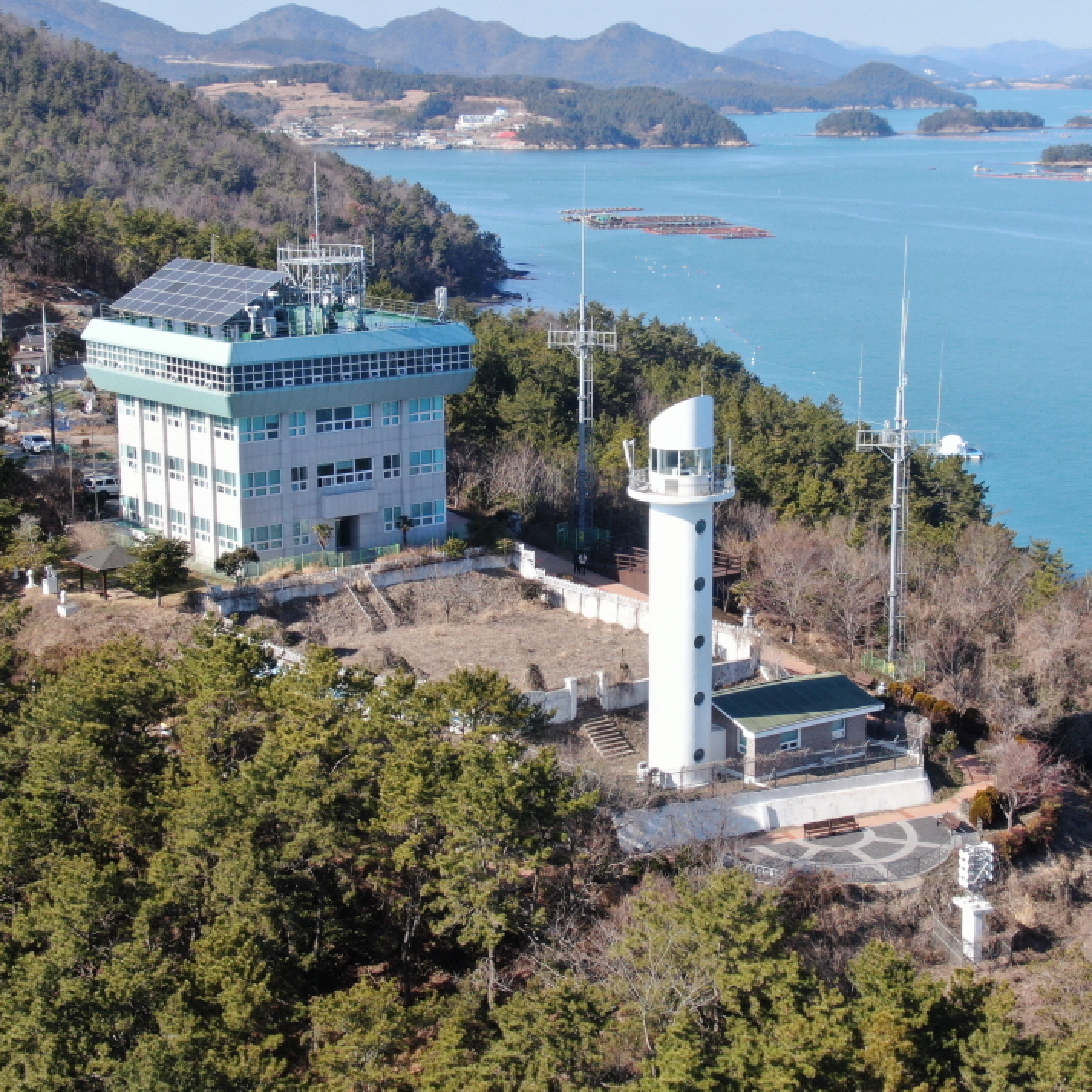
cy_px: 501
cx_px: 605
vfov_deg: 26.9
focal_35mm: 64
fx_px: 2284
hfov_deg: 26.9
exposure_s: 1/500
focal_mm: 7.39
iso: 100
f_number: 3.6
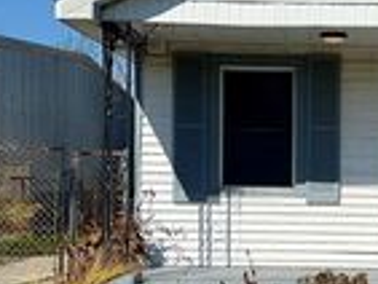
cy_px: 189
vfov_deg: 17.3
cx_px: 354
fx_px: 929
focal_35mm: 85
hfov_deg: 22.3
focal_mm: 6.76
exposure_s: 1/8130
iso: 80
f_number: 1.78
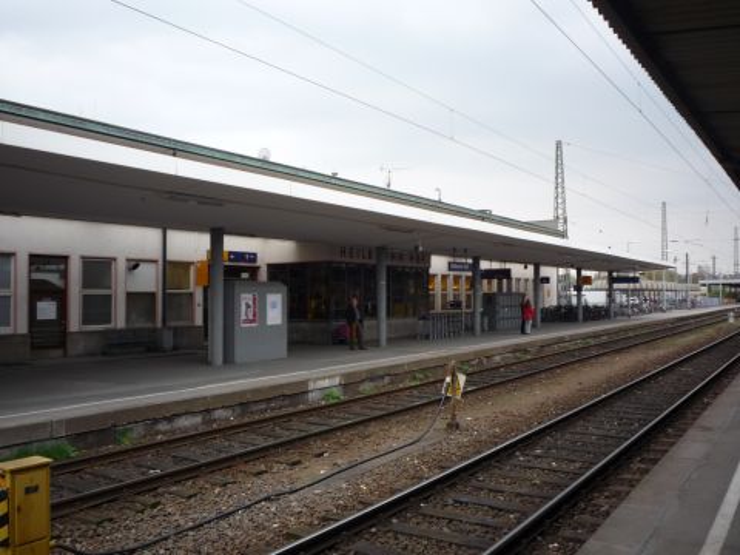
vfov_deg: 44.2
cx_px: 370
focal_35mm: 32
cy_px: 278
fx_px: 684
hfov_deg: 56.8
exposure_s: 1/100
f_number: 3.3
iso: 100
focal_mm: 5.2
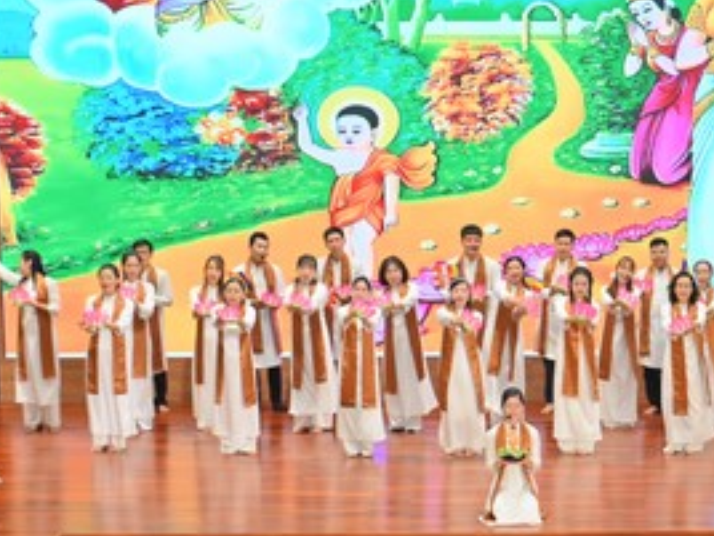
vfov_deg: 13.1
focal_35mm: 112
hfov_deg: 17.5
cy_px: 460
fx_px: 2310
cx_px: 530
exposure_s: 1/125
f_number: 3.2
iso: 1250
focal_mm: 48
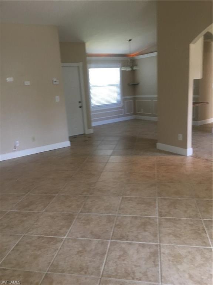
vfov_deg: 61.7
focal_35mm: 29
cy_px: 142
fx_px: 238
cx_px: 106
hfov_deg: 48.2
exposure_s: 1/15
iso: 50
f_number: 2.2
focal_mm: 4.15
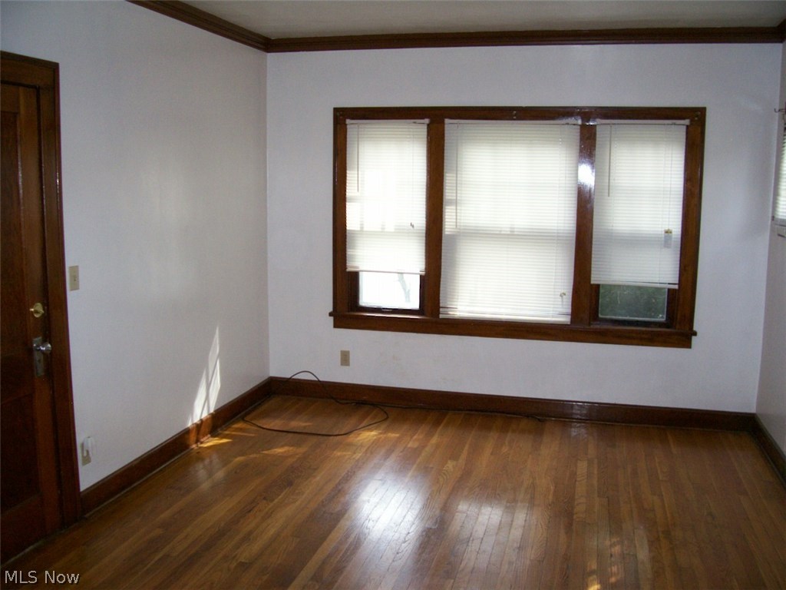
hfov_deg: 54.0
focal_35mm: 34
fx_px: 772
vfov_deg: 41.8
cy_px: 295
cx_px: 393
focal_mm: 5.6
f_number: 2.7
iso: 140
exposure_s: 1/112
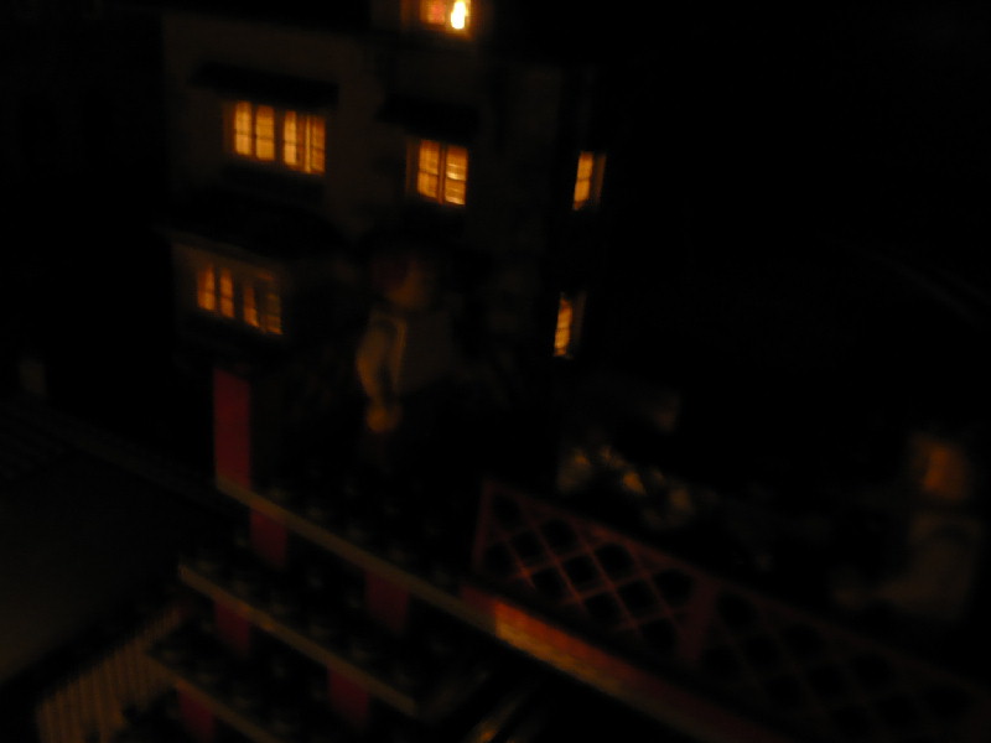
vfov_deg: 48.2
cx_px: 496
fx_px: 830
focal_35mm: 29
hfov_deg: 61.7
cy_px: 372
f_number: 3.3
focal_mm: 4.6
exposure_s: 1
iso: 200
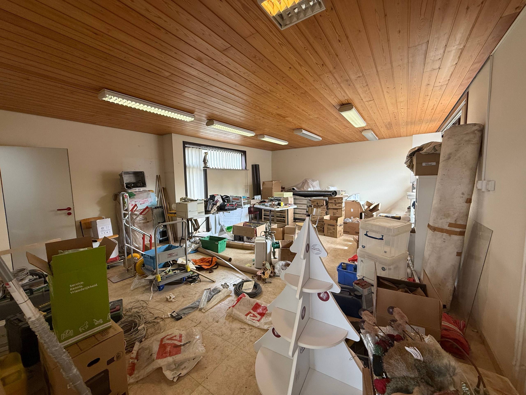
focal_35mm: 14
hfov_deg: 102.1
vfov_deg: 85.7
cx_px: 263
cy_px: 198
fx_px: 213
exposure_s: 1/100
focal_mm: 2.22
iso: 160
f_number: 2.2
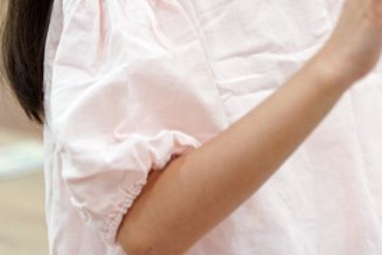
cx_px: 273
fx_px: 6964
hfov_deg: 3.1
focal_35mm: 656
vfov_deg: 2.1
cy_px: -99
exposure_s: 1/250
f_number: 3.5
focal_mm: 200
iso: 1600
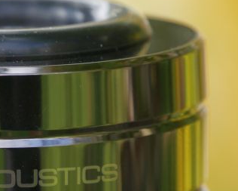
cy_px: 182
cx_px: -5
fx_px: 4876
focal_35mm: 692
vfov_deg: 2.2
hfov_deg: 2.8
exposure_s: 1/320
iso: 640
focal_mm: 140
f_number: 5.6
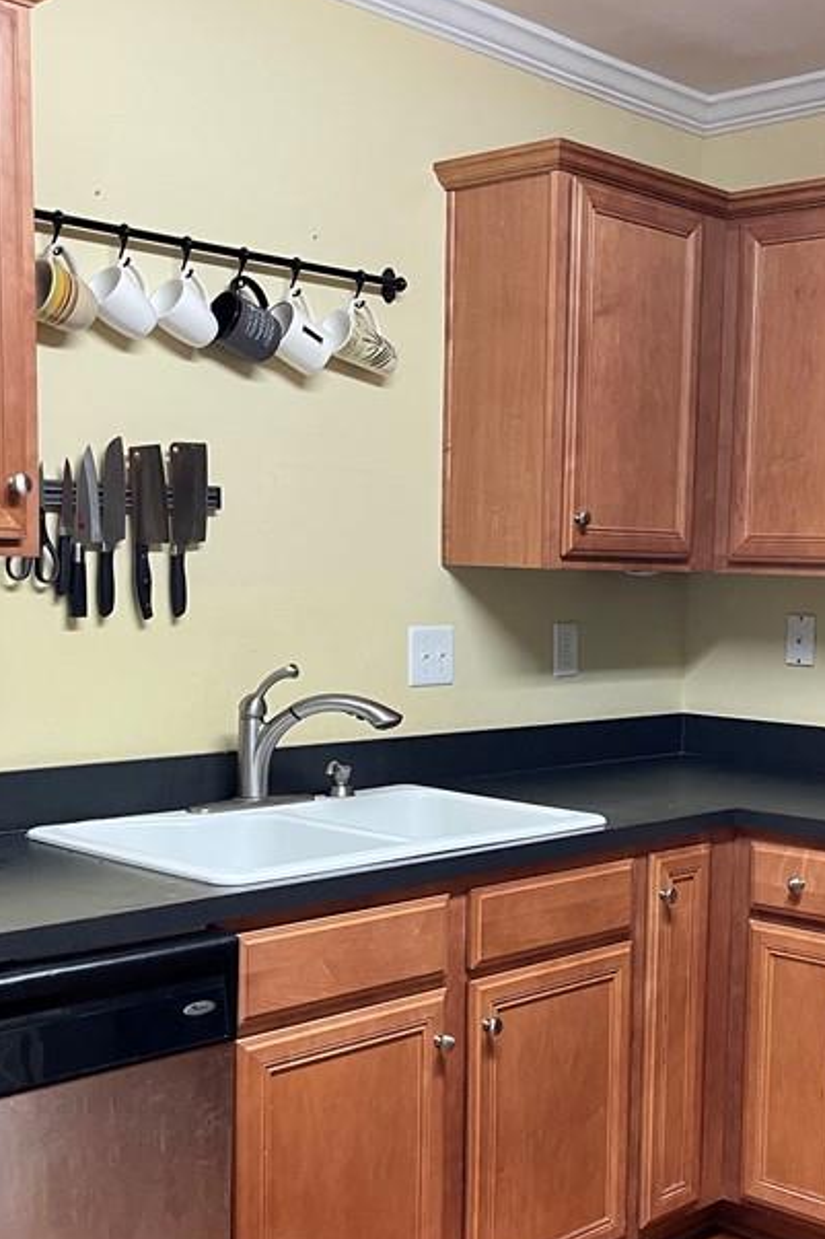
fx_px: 1582
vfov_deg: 42.6
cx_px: 586
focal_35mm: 46
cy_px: 735
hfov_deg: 28.9
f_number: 1.6
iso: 320
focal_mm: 5.1
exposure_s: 1/60
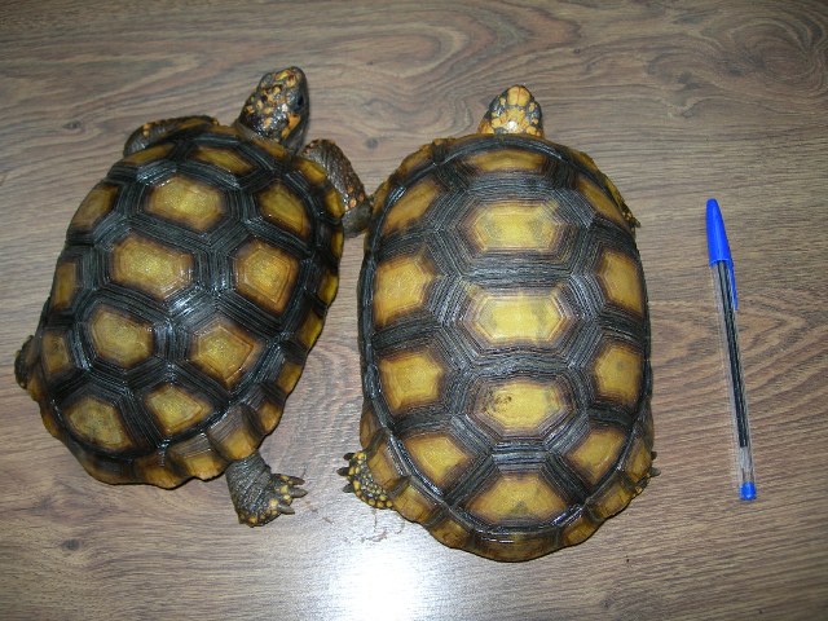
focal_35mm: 38
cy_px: 310
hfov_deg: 49.0
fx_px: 909
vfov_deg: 37.7
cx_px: 414
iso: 50
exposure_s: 1/60.1
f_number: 2.8
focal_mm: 7.8
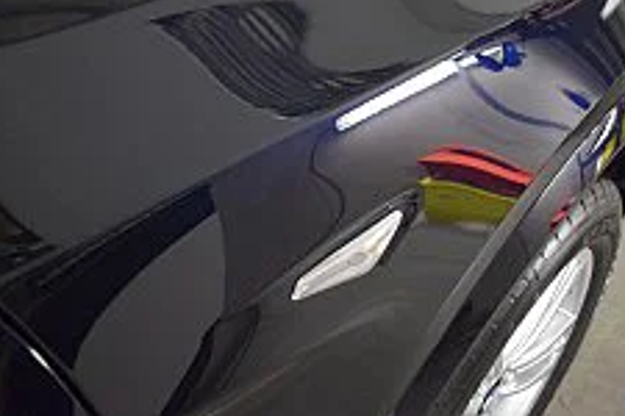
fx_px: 833
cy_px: 49
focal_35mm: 48
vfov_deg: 27.2
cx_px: 306
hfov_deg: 41.1
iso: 2200
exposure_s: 1/60
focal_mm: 18
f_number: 3.5
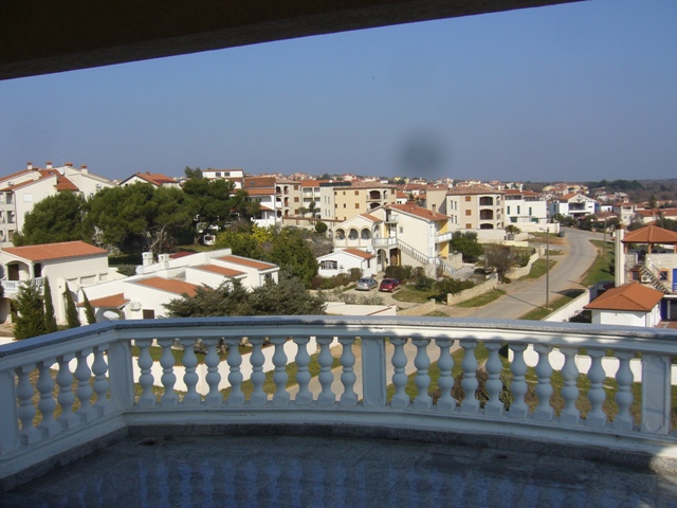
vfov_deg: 40.7
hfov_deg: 52.6
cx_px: 338
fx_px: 685
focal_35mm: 35
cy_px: 254
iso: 80
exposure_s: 1/500
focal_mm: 5.8
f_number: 5.6
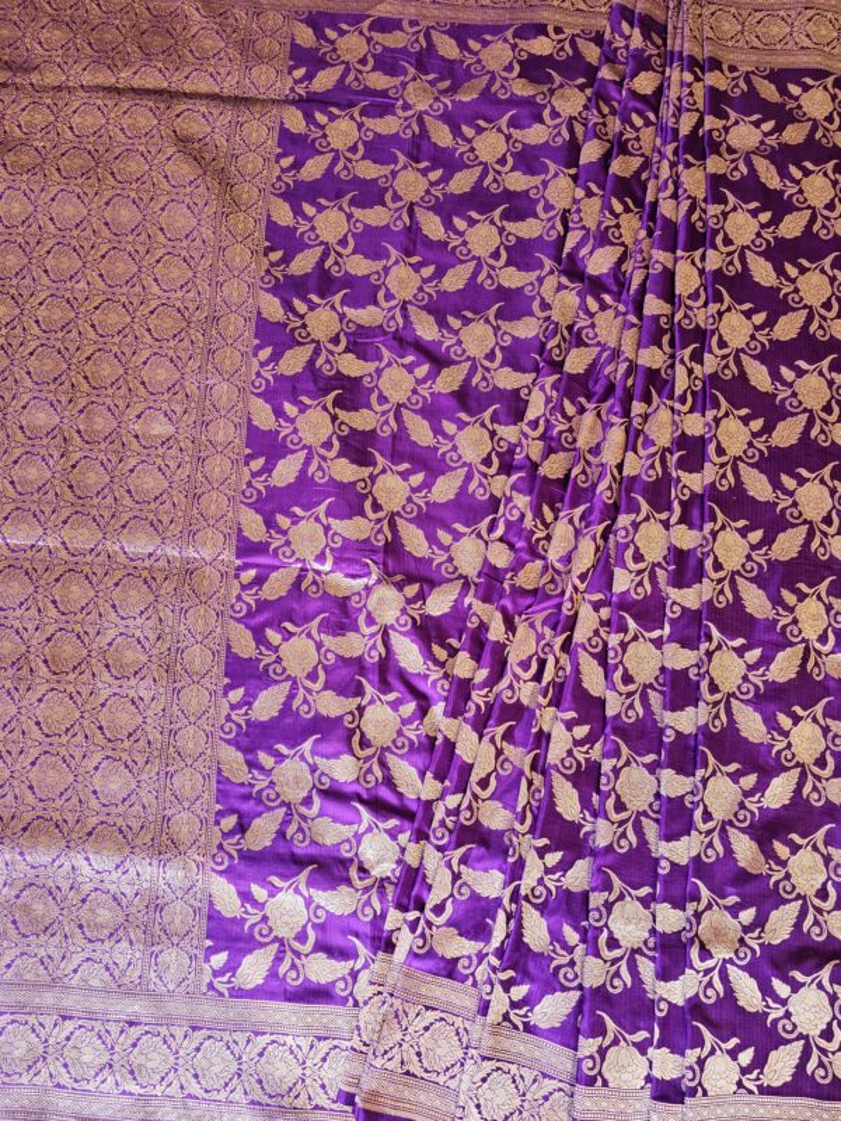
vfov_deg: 73.9
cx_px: 420
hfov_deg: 58.9
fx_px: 745
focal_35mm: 23
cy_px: 560
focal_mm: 6.3
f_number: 1.7
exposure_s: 1/100
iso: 640
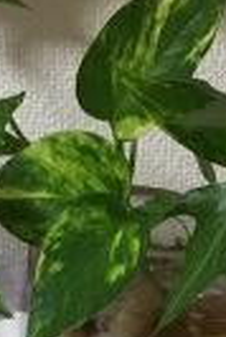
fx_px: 1277
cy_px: 504
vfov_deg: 14.1
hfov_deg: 10.1
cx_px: 25
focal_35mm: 136
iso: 200
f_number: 2.2
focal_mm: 4.15
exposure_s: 1/30
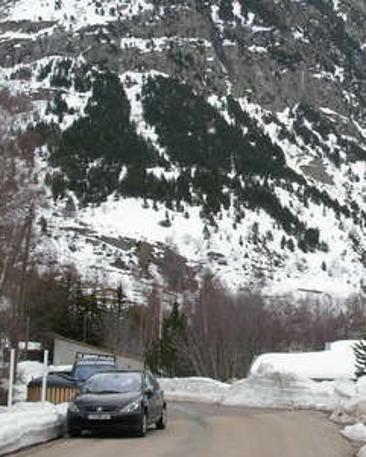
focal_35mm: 74
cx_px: 316
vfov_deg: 25.5
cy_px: 135
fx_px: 1001
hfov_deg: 20.4
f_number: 4.9
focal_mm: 6.3
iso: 79
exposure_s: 1/395
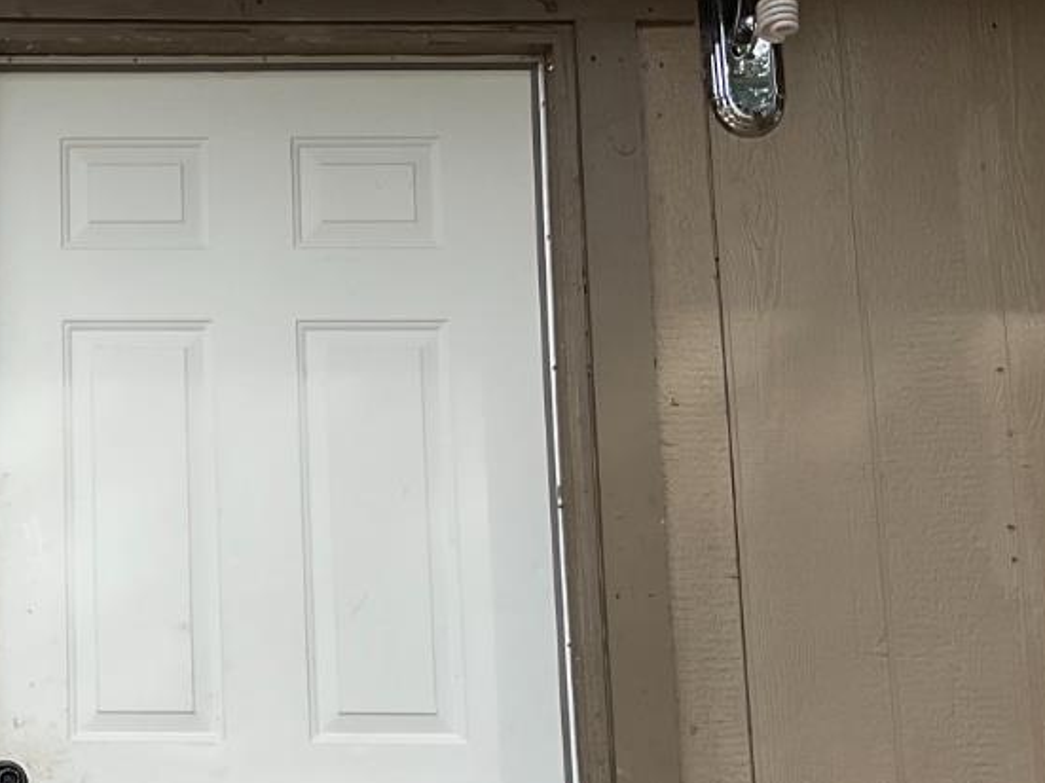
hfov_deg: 23.0
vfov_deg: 18.6
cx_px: -144
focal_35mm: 79
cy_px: 574
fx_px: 2384
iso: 16
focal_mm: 3
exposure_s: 1/580
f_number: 1.8
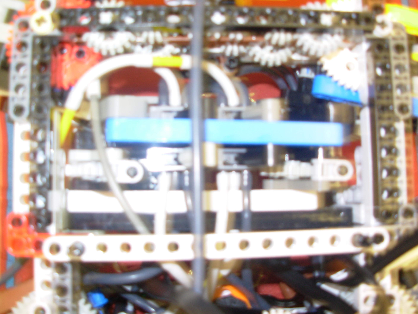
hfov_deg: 49.0
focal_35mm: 38
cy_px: 157
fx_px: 459
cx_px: 209
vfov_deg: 37.7
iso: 50
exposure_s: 1/3.8
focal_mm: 6.3
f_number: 2.9
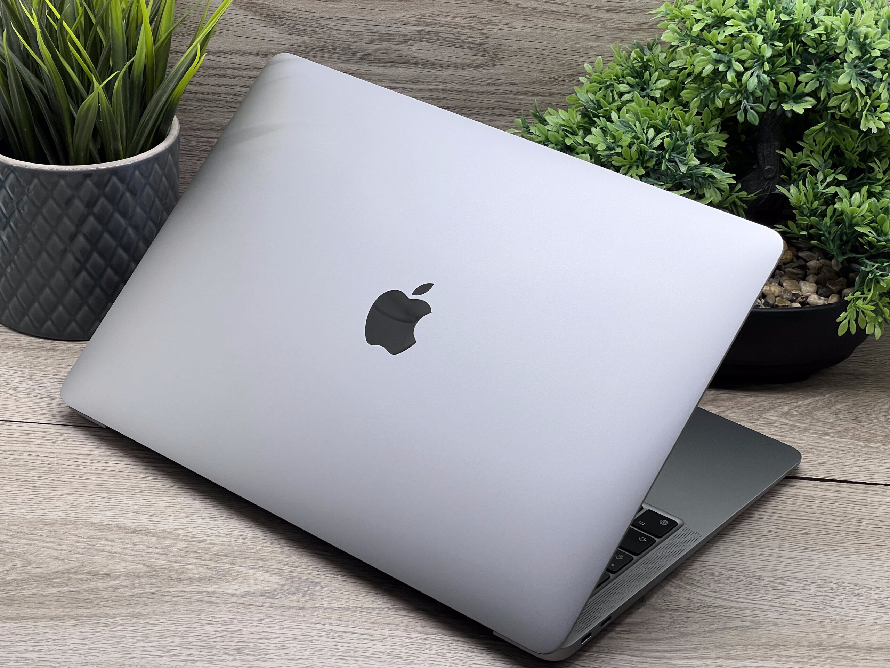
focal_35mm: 77
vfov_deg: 19.1
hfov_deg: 25.3
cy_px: 334
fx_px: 1980
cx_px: 445
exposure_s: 1/100
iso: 40
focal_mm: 9
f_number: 2.8
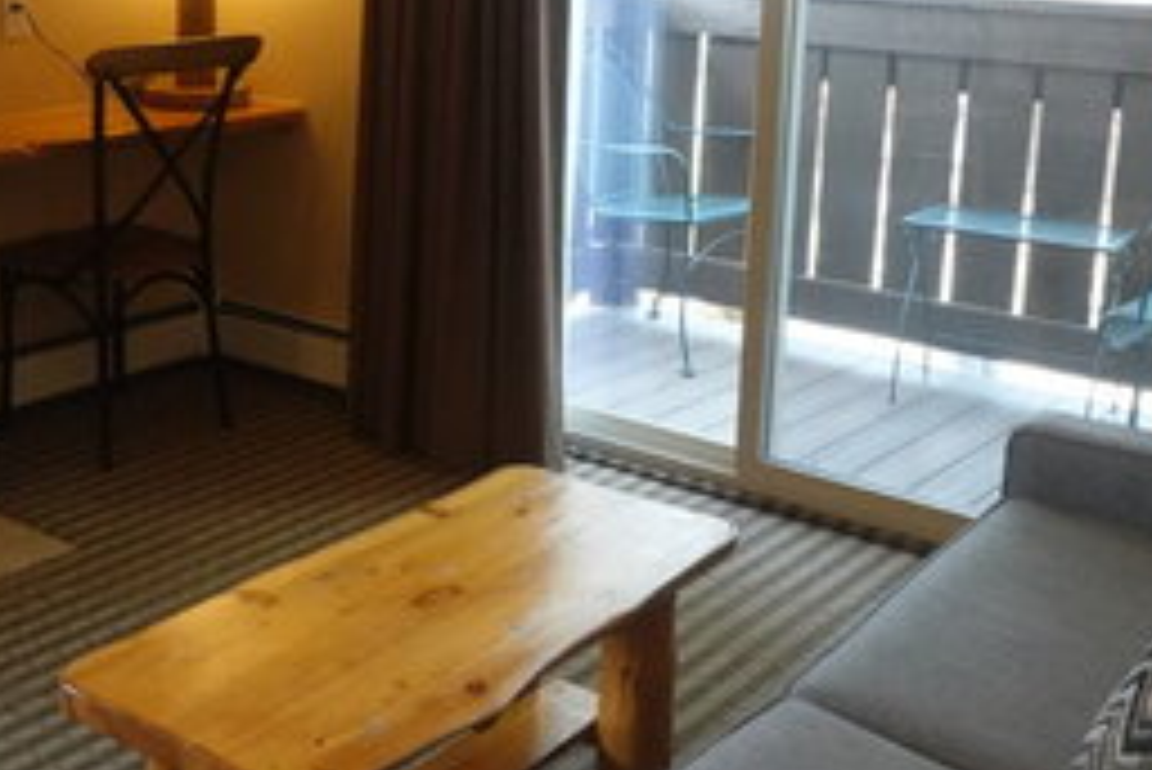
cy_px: 221
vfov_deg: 26.8
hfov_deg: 39.2
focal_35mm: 50
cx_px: 400
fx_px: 1601
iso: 2500
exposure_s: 1/80
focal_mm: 7.6
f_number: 5.6
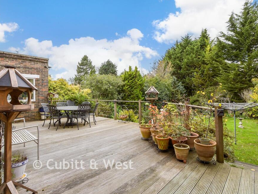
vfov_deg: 74.7
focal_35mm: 17
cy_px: 95
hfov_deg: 91.0
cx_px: 132
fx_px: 127
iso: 160
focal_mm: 10
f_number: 8
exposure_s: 1/30
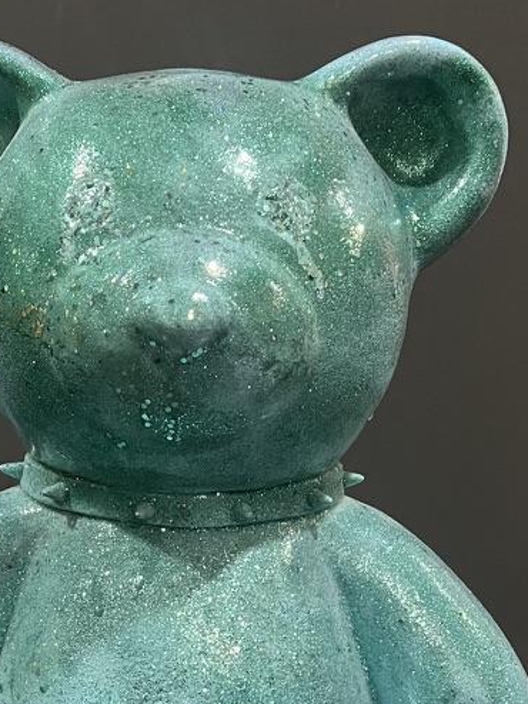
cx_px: 187
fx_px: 1098
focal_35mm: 54
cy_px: 564
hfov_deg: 26.9
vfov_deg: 34.4
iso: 500
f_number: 1.5
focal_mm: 5.7
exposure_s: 1/33
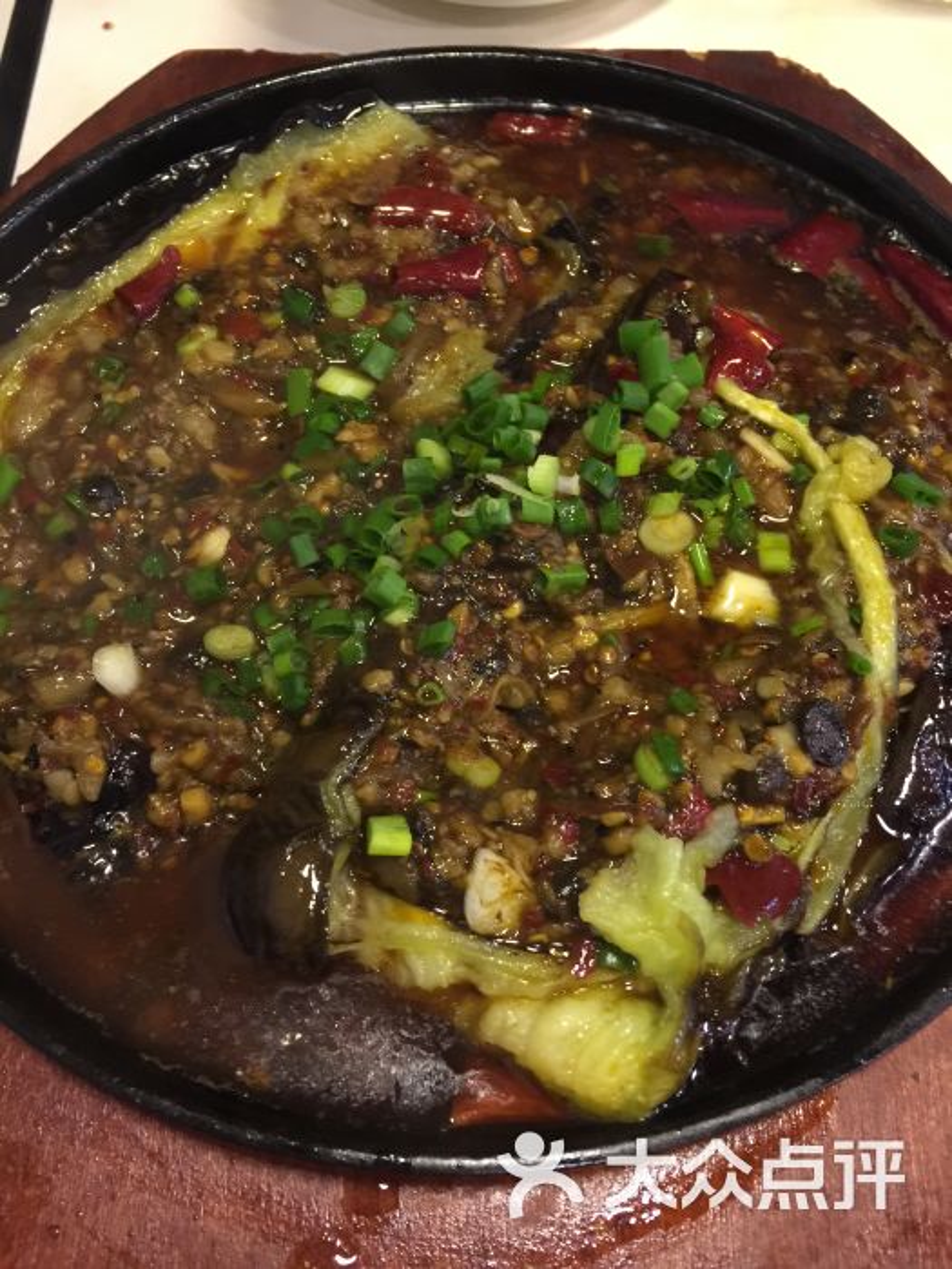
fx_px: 1063
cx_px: 476
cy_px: 634
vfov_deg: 61.7
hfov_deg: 48.2
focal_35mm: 29
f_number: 2.2
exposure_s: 1/10
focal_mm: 4.15
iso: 125
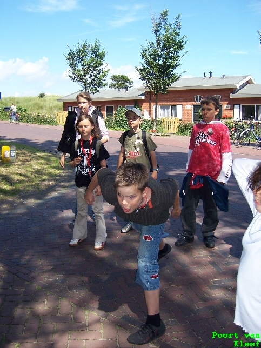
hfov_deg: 39.7
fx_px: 362
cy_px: 174
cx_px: 130
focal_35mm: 36
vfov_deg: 51.4
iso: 80
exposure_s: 1/640
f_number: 2.8
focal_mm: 6.2
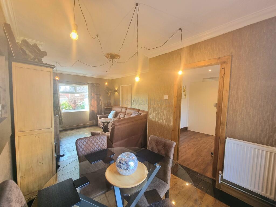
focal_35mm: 13
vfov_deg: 89.9
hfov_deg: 106.2
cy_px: 104
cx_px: 138
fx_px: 104
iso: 160
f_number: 2.2
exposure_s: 1/60.2
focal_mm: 2.2
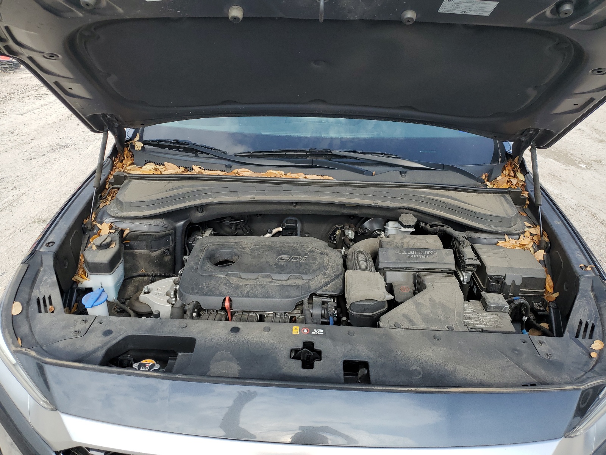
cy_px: 228
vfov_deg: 53.1
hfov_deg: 67.3
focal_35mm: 26
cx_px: 303
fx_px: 455
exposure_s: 1/1250
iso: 50
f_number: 1.5
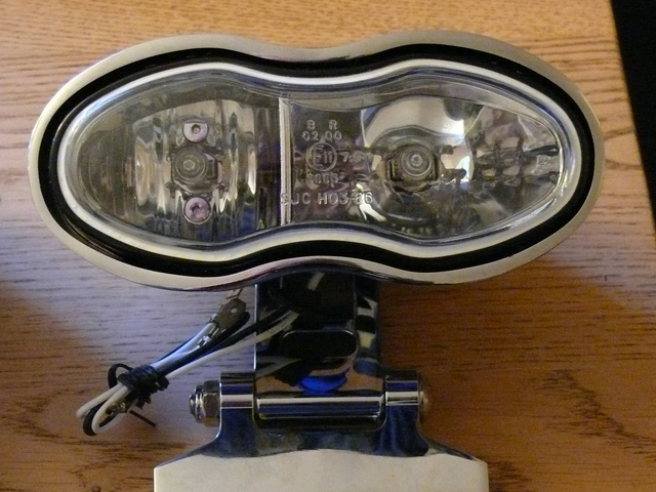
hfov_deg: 21.1
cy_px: 246
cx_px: 328
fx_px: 1762
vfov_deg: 15.9
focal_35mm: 93
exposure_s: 1/8
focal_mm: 12.7
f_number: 3.2
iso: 800
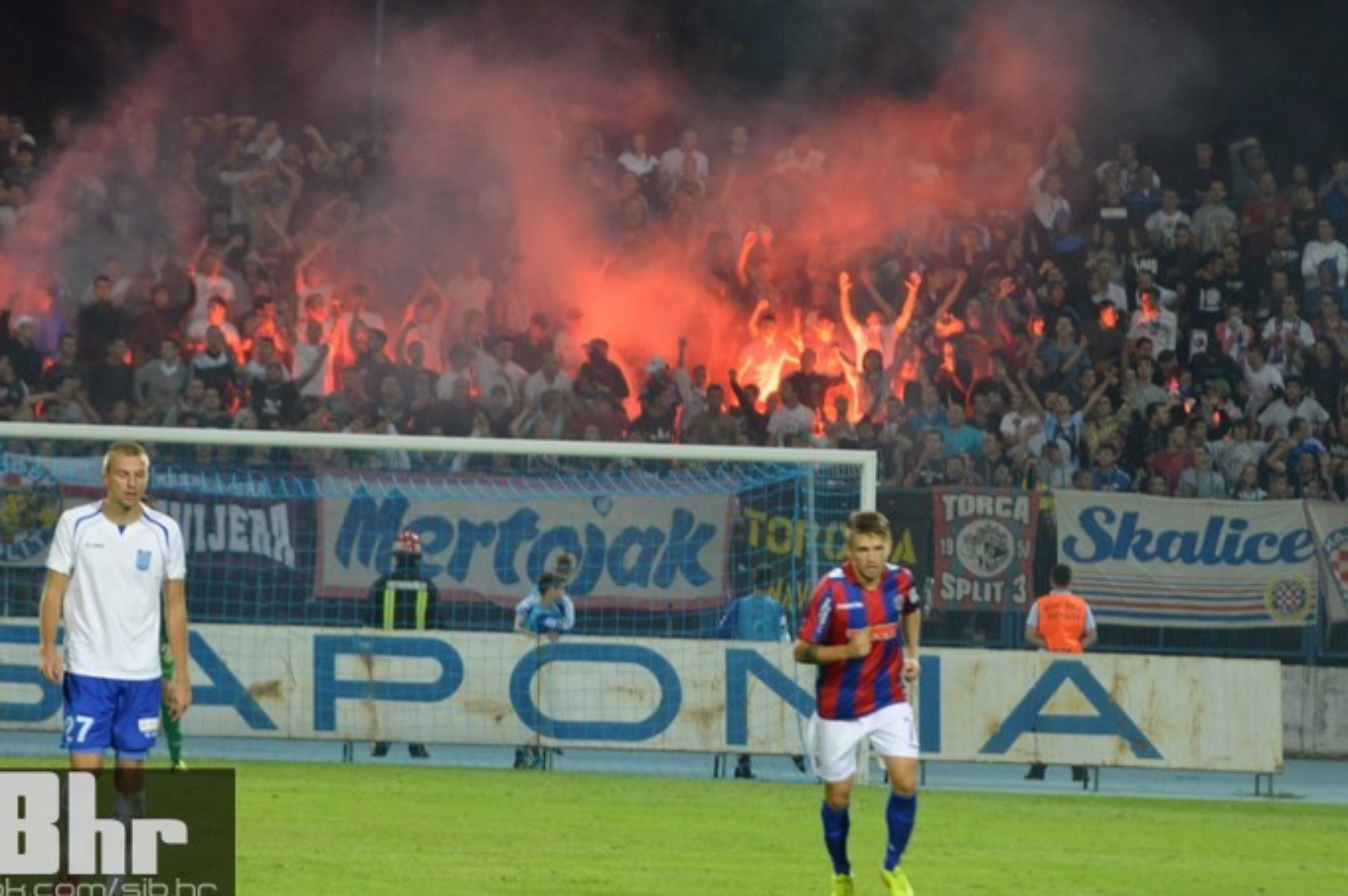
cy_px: 370
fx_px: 14810
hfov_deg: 5.2
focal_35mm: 396
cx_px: 696
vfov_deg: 3.5
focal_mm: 200
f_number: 7.1
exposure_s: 1/100
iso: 1600
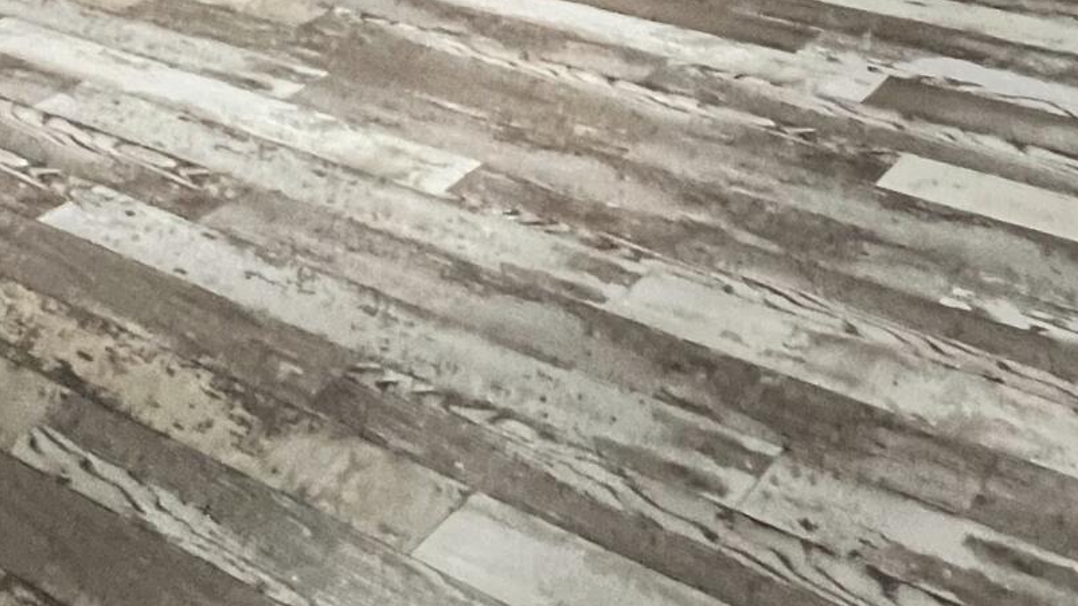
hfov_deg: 39.0
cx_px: 636
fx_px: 1515
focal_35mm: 53
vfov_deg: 18.2
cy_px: -470
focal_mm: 1.57
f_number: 1.8
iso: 640
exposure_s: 1/60
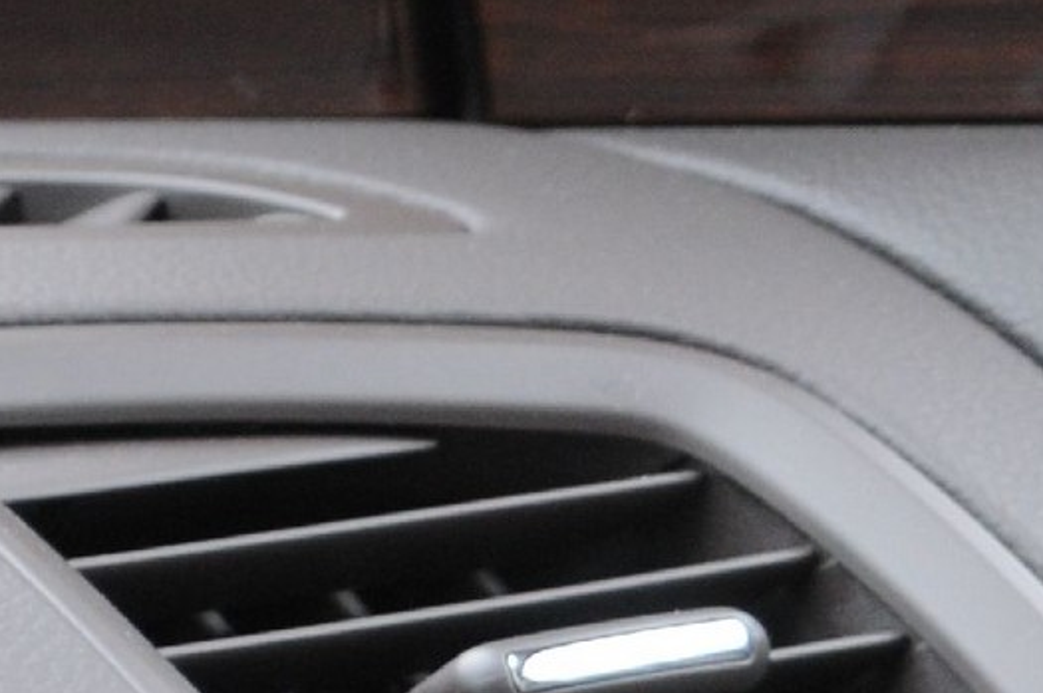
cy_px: 1139
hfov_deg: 5.9
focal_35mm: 343
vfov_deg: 4.0
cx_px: 1927
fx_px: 9928
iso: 640
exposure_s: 1/50
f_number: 5.6
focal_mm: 48
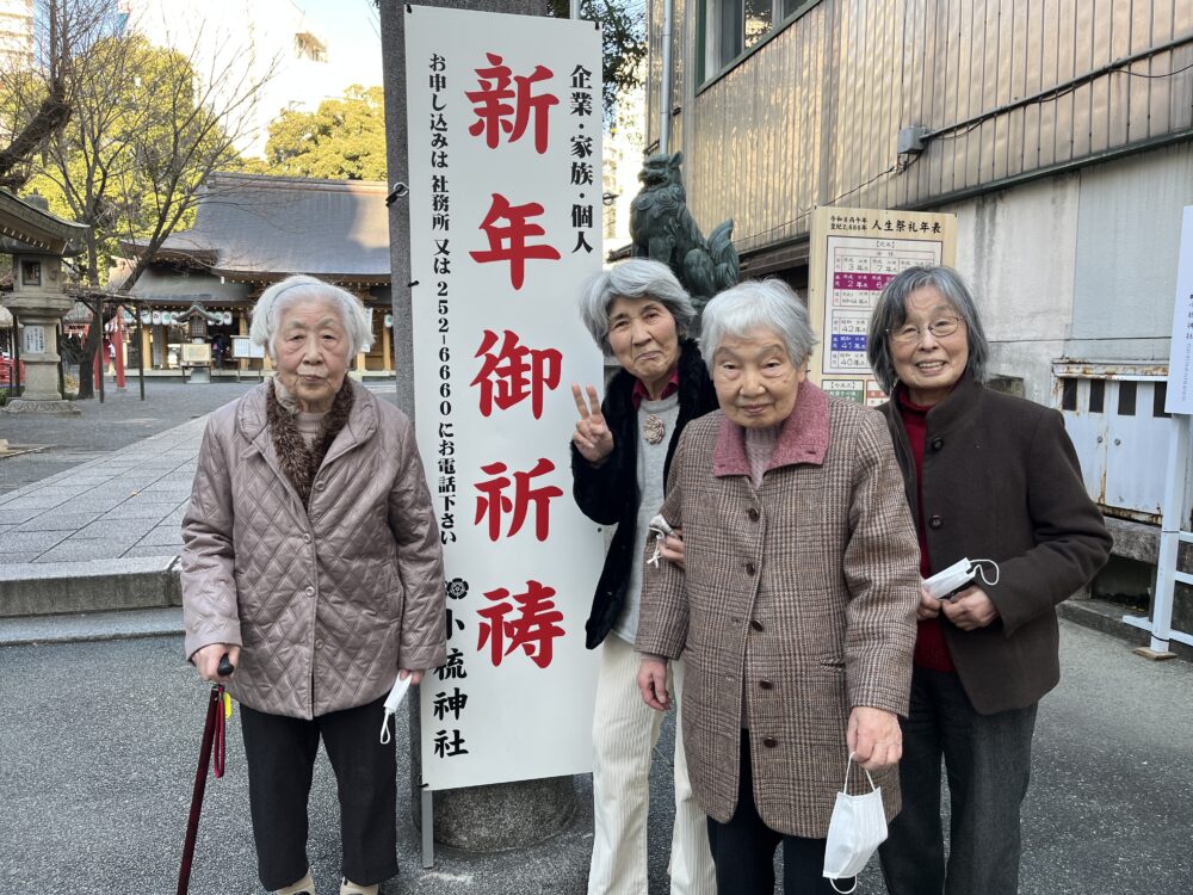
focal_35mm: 26
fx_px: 896
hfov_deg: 67.3
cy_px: 448
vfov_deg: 53.1
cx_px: 596
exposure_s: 1/168
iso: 40
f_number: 1.6
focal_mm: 5.1
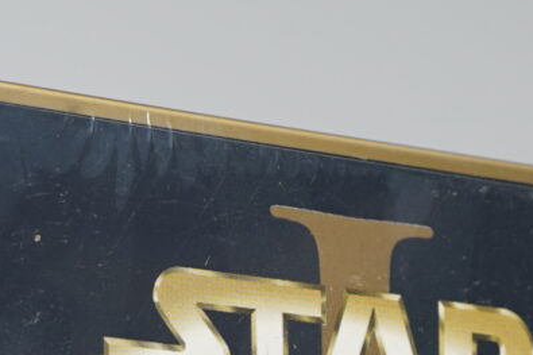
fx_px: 2782
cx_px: 258
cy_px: 967
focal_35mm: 188
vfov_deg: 6.8
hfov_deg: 10.9
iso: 64
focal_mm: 29
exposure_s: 1/5
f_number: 5
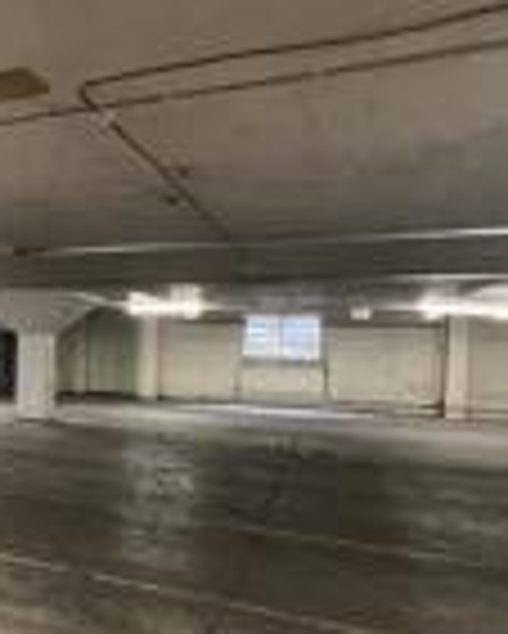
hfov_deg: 29.8
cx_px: -202
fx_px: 676
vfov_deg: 50.2
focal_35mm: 36
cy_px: 346
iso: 500
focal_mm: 1.57
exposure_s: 1/50
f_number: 1.8
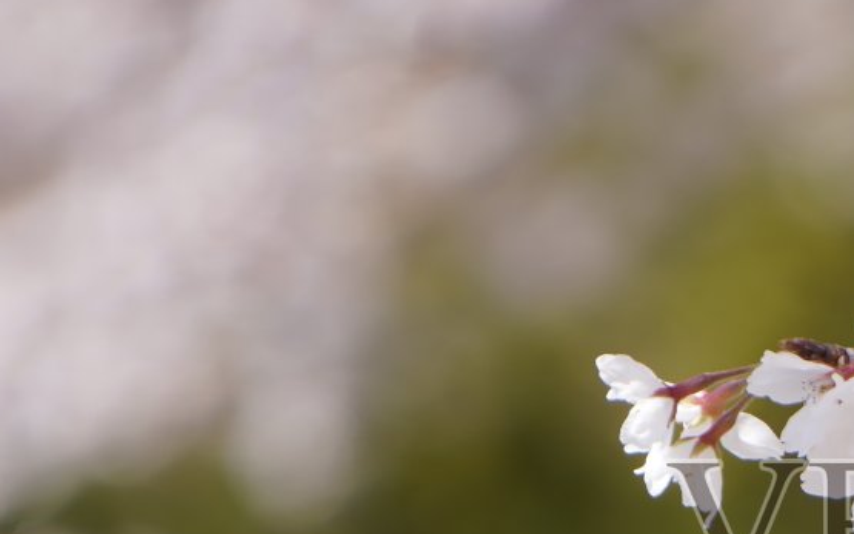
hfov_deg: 2.3
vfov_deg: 1.4
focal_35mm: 925
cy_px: 566
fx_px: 21531
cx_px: 923
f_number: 6.3
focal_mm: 210
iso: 200
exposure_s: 1/400
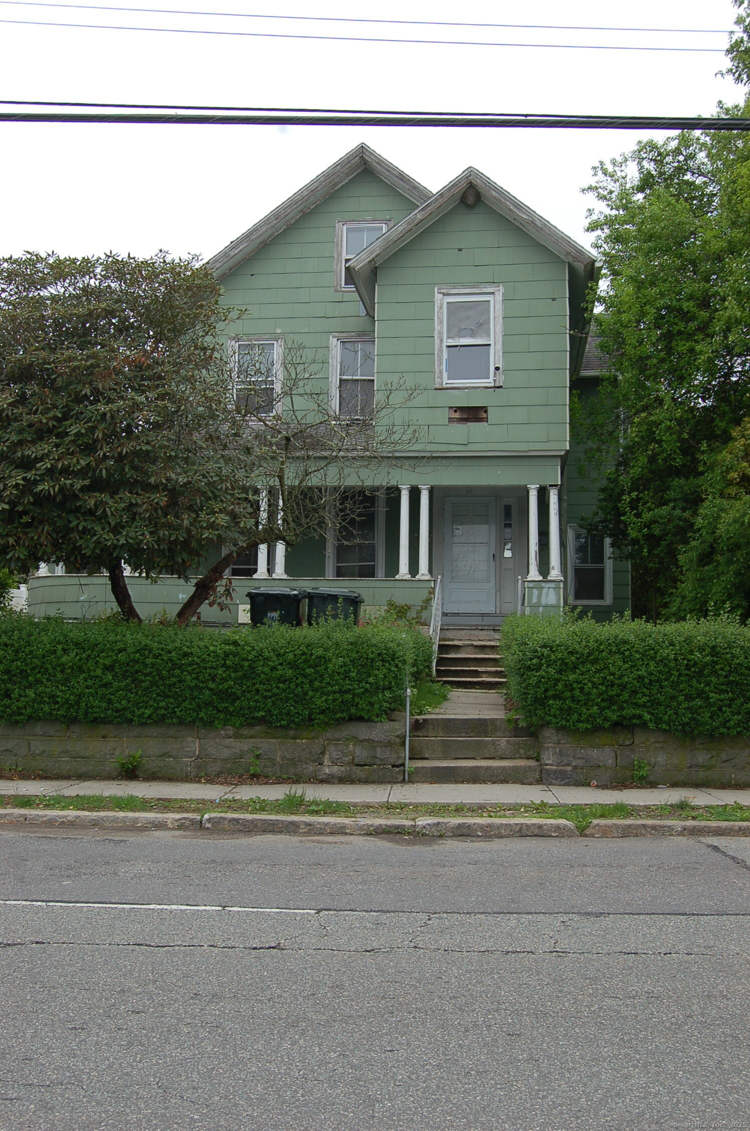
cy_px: 566
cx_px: 375
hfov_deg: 36.7
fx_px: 1129
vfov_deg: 53.2
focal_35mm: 36
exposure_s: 1/250
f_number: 8
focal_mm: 24
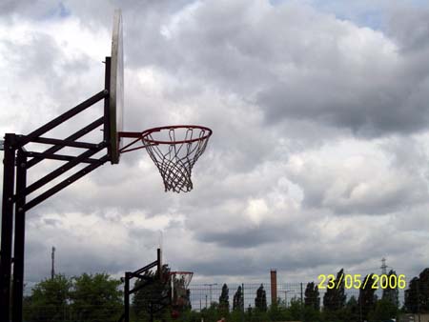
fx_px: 942
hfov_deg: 25.6
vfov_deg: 19.4
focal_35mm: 76
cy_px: 161
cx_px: 214
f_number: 6.7
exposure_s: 1/1000
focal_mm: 16
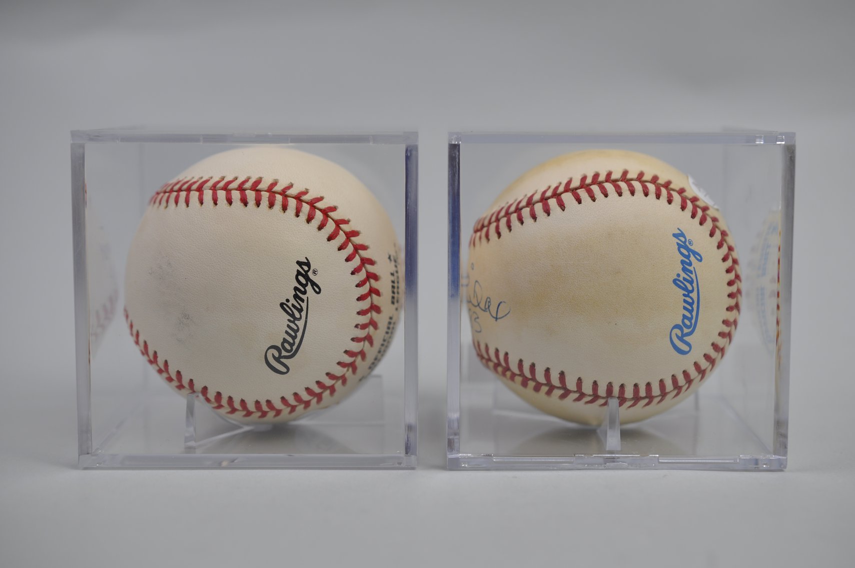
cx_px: 428
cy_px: 284
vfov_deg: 22.6
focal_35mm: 60
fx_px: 1423
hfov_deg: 33.4
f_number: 4.5
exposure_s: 1/80
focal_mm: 40
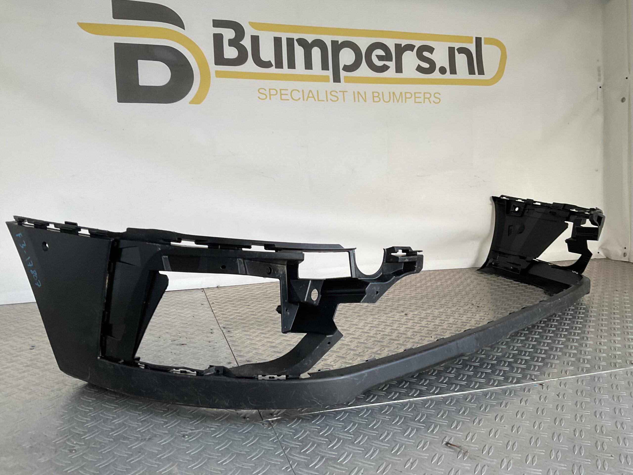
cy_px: 238
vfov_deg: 48.2
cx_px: 316
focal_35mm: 29
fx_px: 530
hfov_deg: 61.7
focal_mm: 3
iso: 40
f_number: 1.8
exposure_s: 1/60
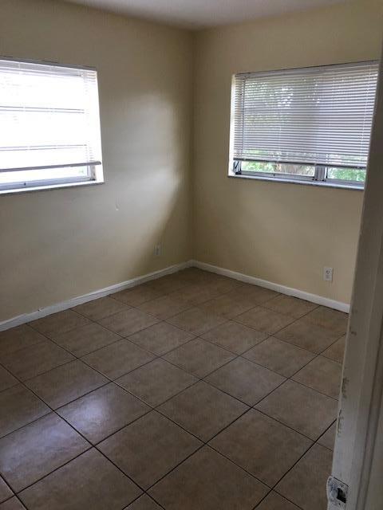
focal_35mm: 28
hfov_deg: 49.7
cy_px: 255
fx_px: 413
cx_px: 192
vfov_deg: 63.4
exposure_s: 1/30
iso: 20
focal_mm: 4
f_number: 1.8
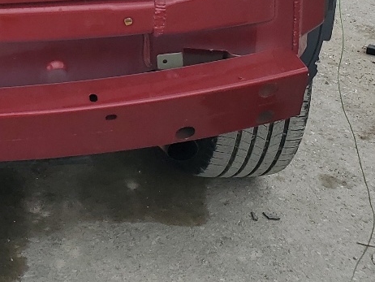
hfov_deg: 20.3
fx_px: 975
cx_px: -79
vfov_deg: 15.4
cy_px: -122
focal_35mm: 90
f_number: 1.5
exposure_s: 1/2500
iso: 50
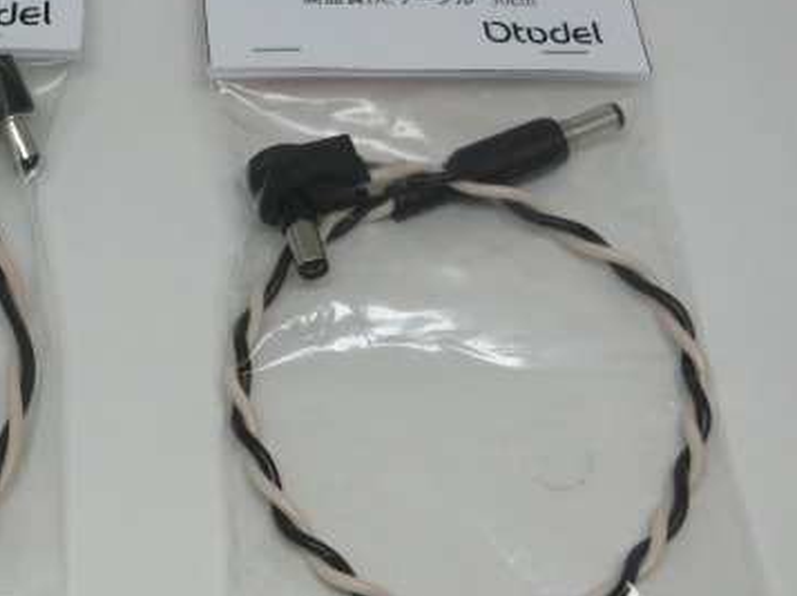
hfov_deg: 27.0
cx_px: 103
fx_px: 1610
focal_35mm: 70
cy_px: 259
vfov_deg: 21.0
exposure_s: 1/160
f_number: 4.1
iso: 80
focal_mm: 6.9
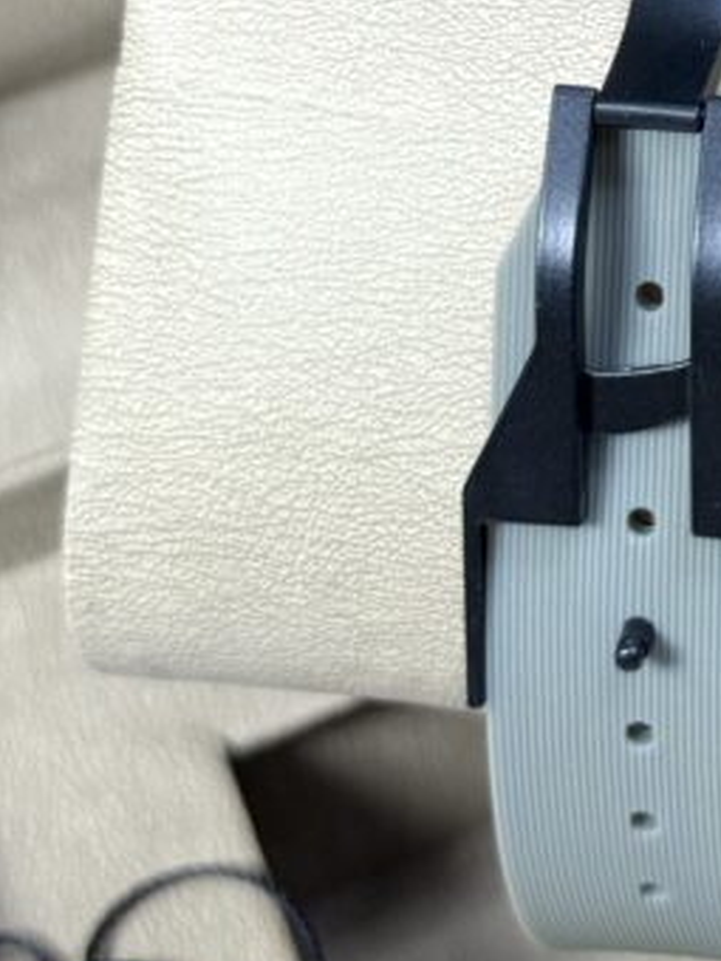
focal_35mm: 113
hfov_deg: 12.8
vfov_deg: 17.0
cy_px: -6
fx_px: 3138
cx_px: 840
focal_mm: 6.76
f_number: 1.78
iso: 100
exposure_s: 1/61
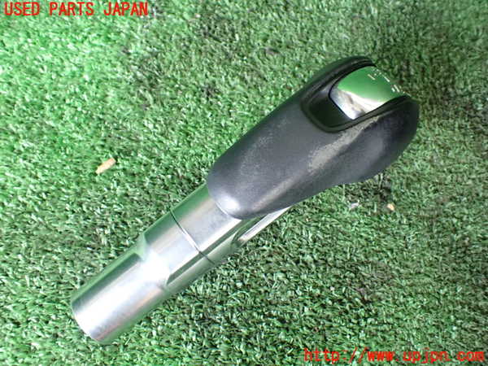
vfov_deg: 46.8
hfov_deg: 60.0
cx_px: 244
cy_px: 183
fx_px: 423
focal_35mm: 30
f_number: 2.3
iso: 800
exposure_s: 1/100
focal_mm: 5.4
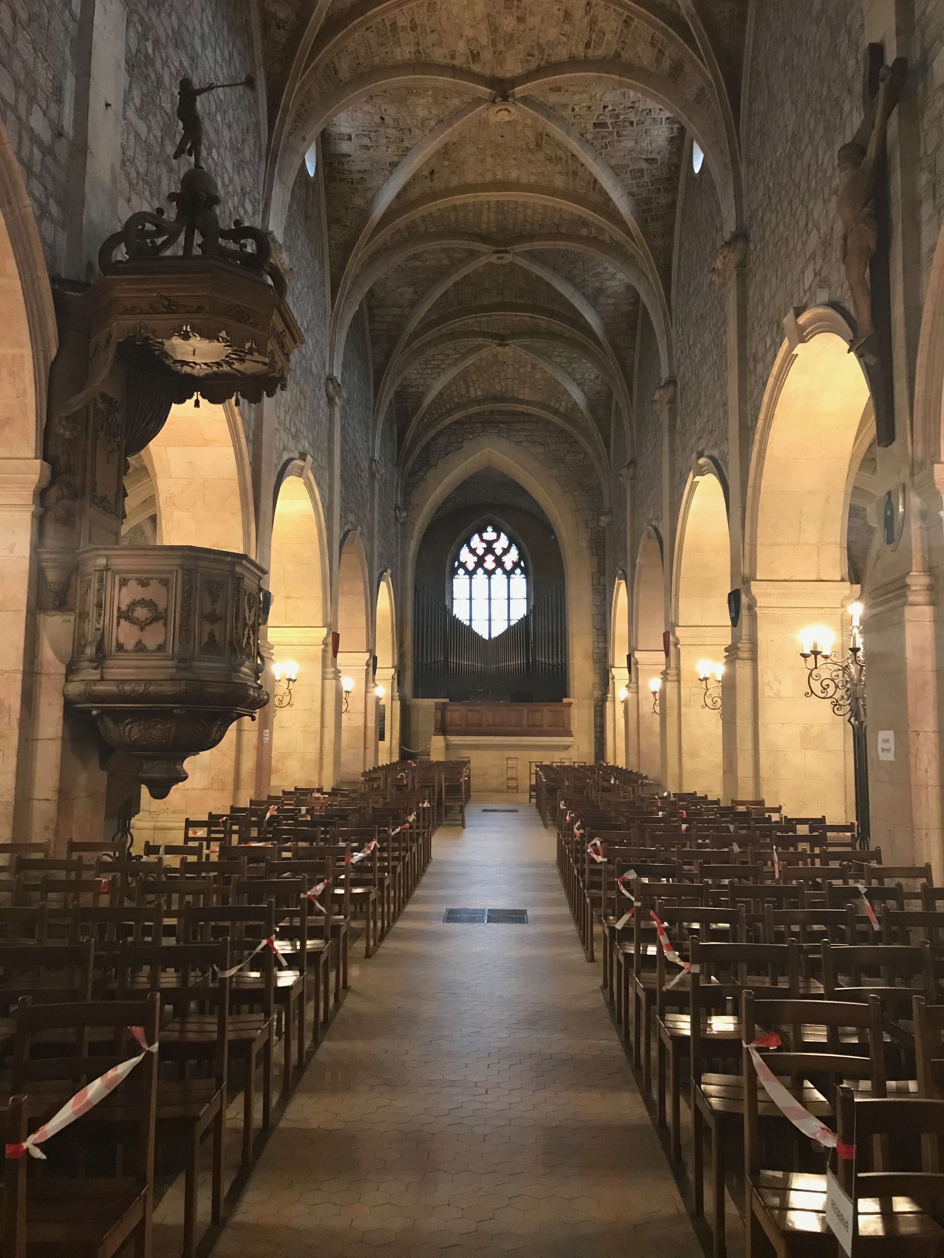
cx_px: 472
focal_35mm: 28
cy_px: 629
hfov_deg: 49.7
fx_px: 1018
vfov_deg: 63.4
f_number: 1.8
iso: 80
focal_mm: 3.99
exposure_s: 1/7
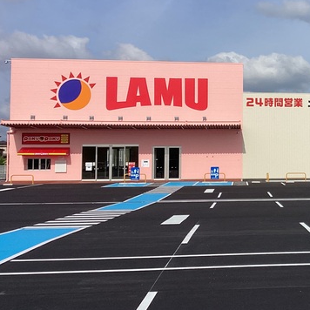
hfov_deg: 26.7
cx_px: 325
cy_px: 135
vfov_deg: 28.6
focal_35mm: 60
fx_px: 608
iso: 25
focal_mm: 3.3
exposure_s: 1/3546
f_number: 2.4
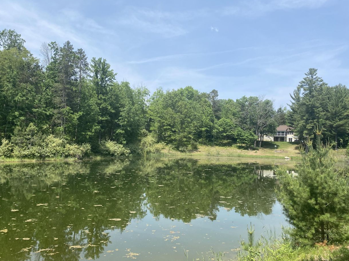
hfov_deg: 61.6
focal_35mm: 29
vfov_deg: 48.2
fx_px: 292
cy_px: 133
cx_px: 168
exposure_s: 1/2183
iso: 32
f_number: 1.8
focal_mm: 4.25
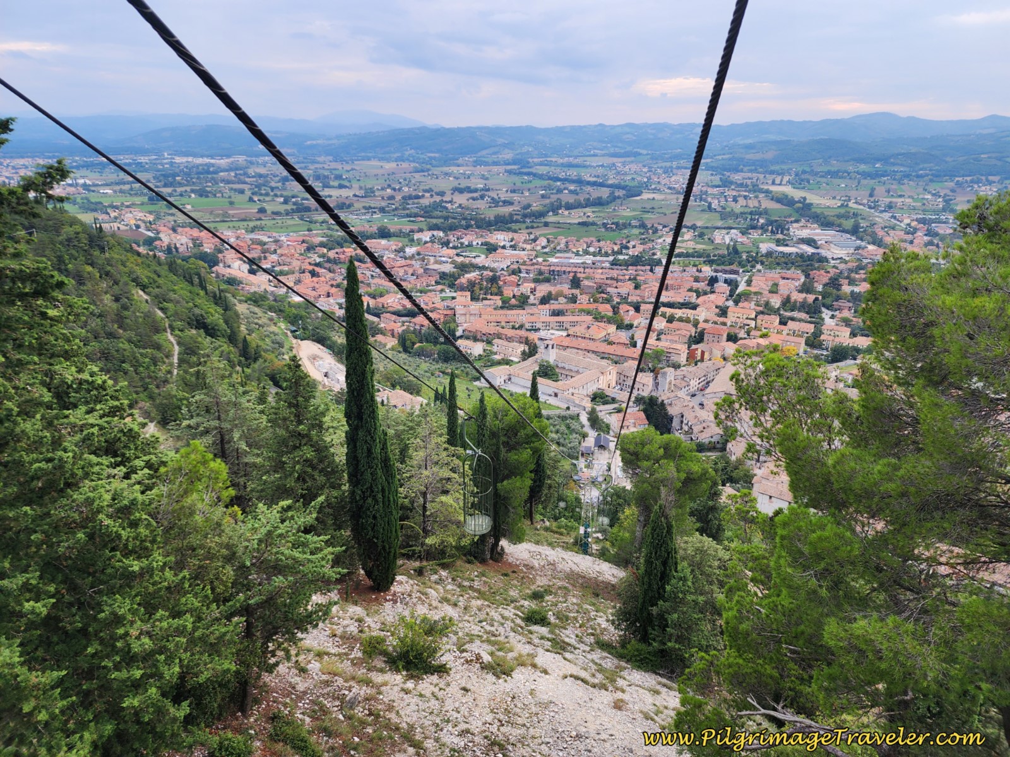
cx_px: 505
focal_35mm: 23
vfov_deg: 58.9
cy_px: 378
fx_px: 671
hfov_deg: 73.9
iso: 50
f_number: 1.8
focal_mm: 6.4
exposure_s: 1/180
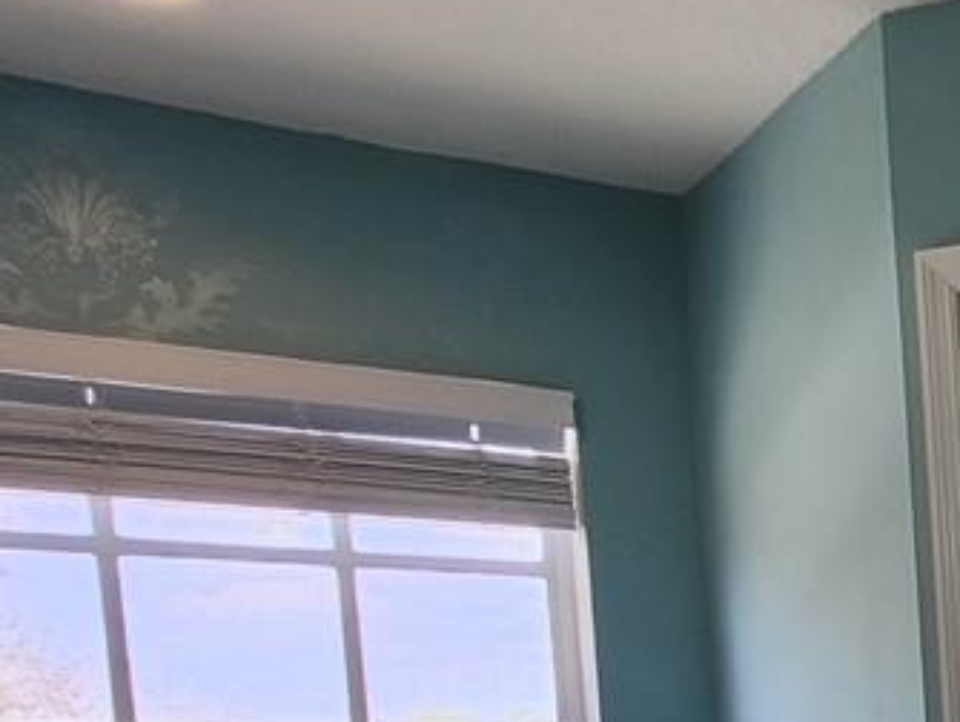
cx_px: 1628
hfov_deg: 22.2
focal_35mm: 62
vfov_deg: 21.0
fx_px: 1721
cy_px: 991
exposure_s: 1/120
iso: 40
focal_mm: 1.74
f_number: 2.2
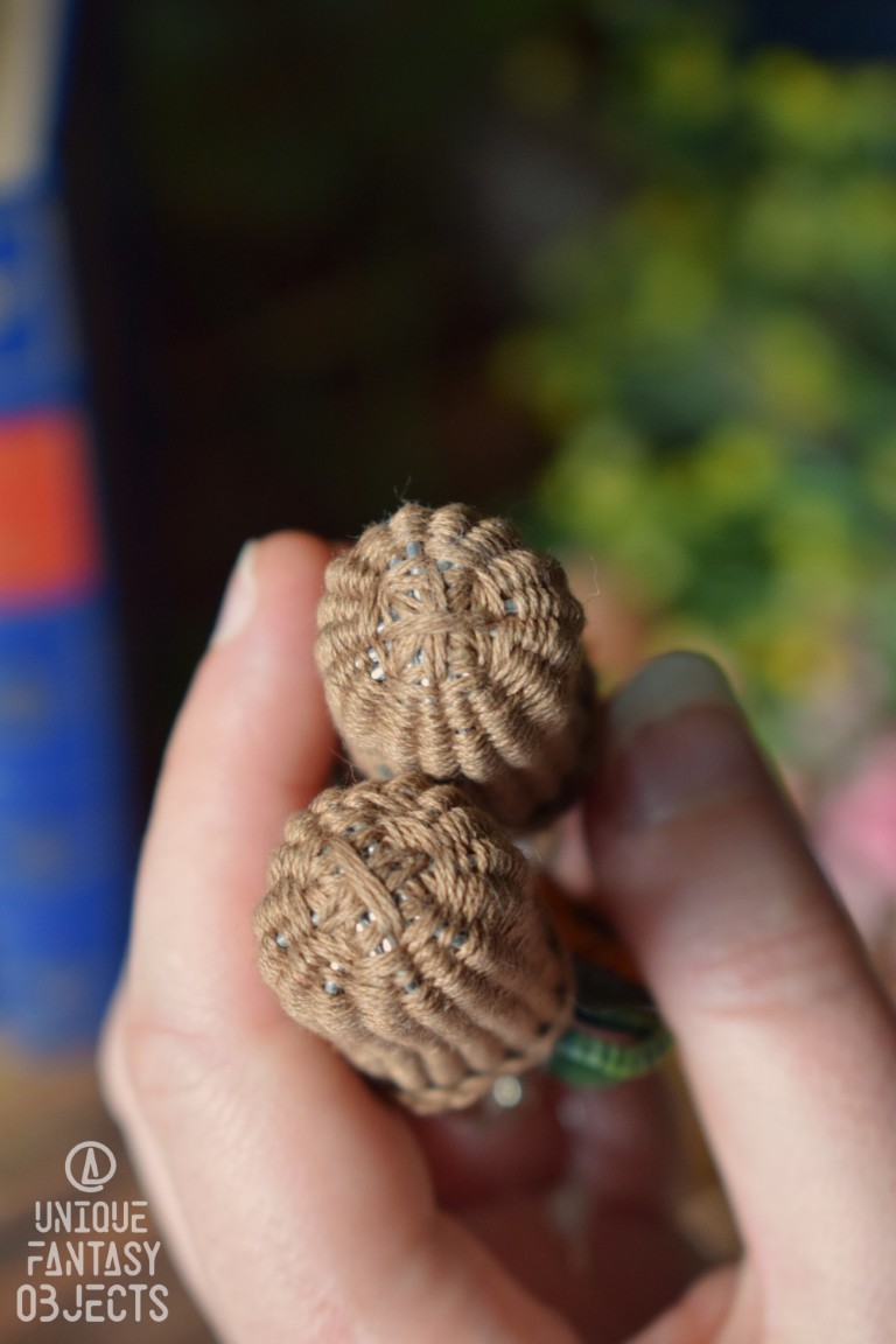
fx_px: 3080
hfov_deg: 16.6
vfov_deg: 24.6
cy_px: 672
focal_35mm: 82
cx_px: 448
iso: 1400
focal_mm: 55
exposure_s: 1/60
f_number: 5.6
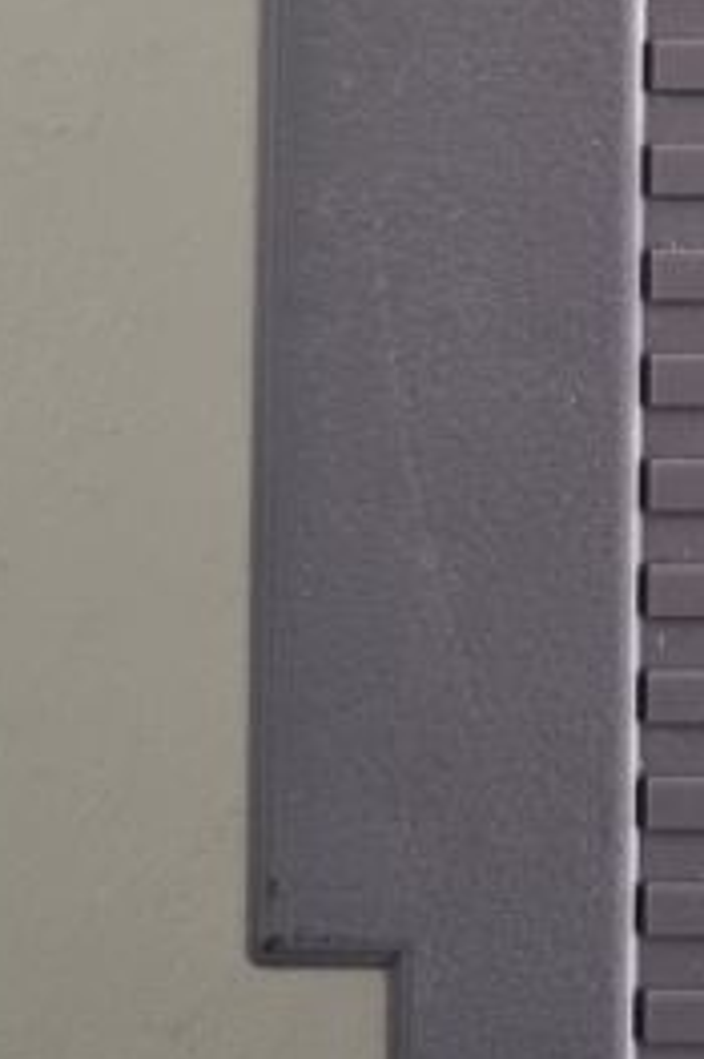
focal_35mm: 103
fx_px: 3025
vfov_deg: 19.5
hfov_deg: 11.8
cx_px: 1440
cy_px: 141
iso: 800
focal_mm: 5.4
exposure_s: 1/50
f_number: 1.8
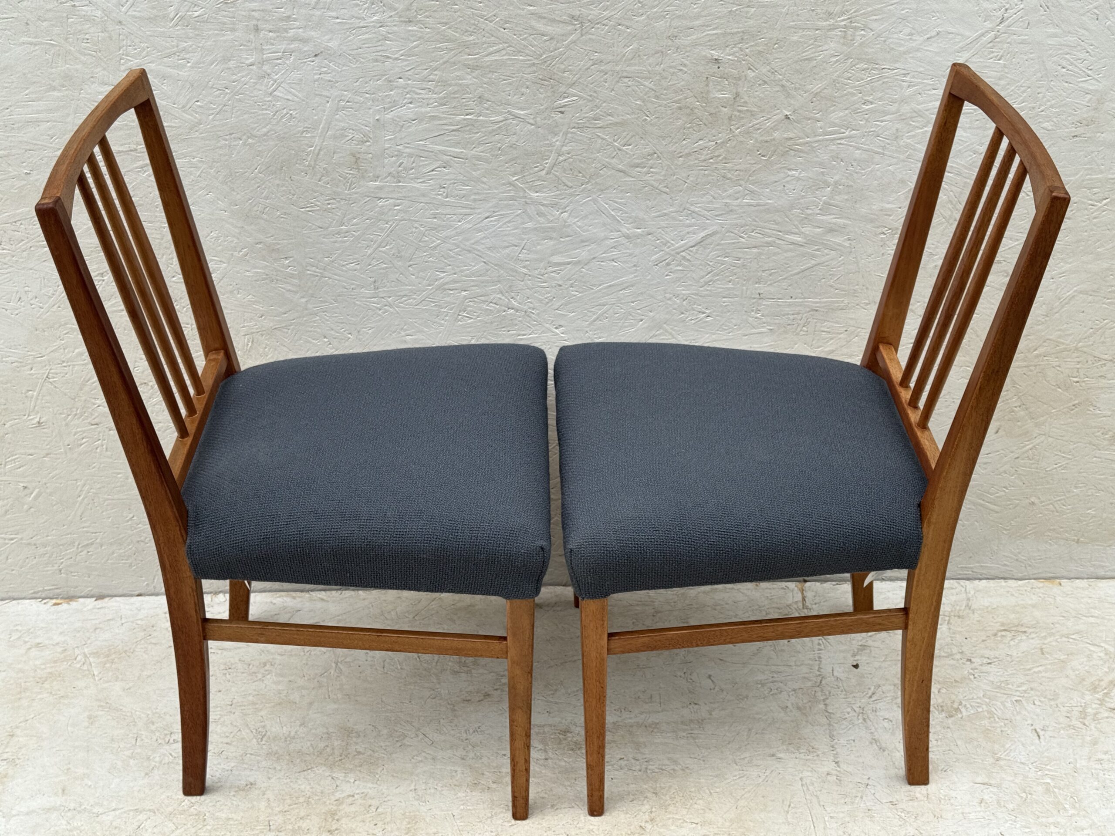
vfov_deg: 30.3
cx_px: 558
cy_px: 418
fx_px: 1546
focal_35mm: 48
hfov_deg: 39.7
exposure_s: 1/484
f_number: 1.78
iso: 64
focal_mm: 6.76
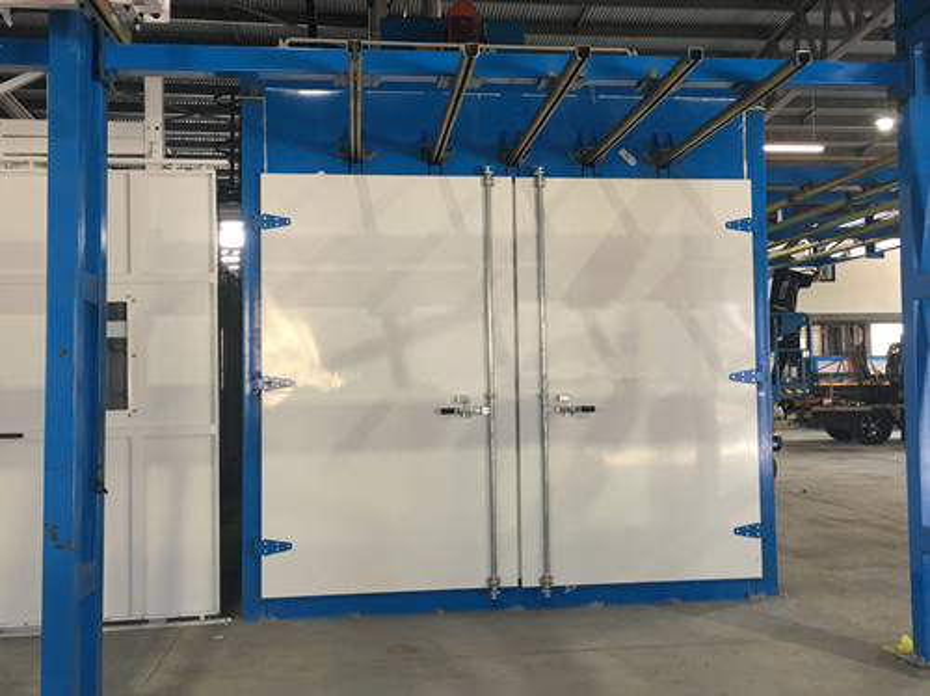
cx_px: 465
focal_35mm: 29
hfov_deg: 61.7
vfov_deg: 48.2
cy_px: 348
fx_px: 778
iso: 32
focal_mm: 4.15
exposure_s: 1/17
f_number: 2.2
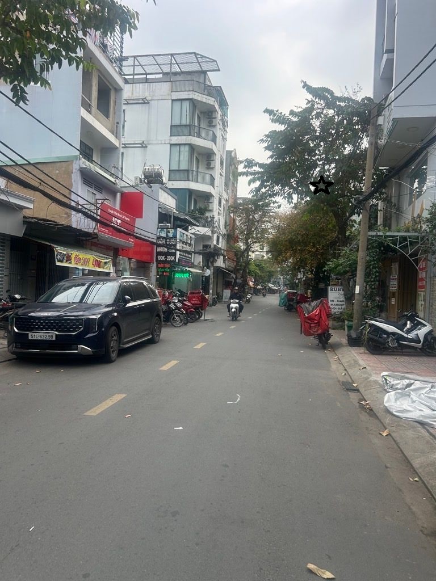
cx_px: 218
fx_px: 437
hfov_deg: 53.1
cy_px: 290
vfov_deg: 67.3
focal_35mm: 26
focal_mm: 5.7
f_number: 1.5
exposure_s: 1/1395
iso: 50
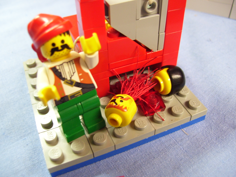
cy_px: 88
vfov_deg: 39.7
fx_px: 245
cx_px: 118
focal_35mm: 36
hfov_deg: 51.4
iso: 160
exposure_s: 1/10
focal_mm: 6
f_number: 2.7
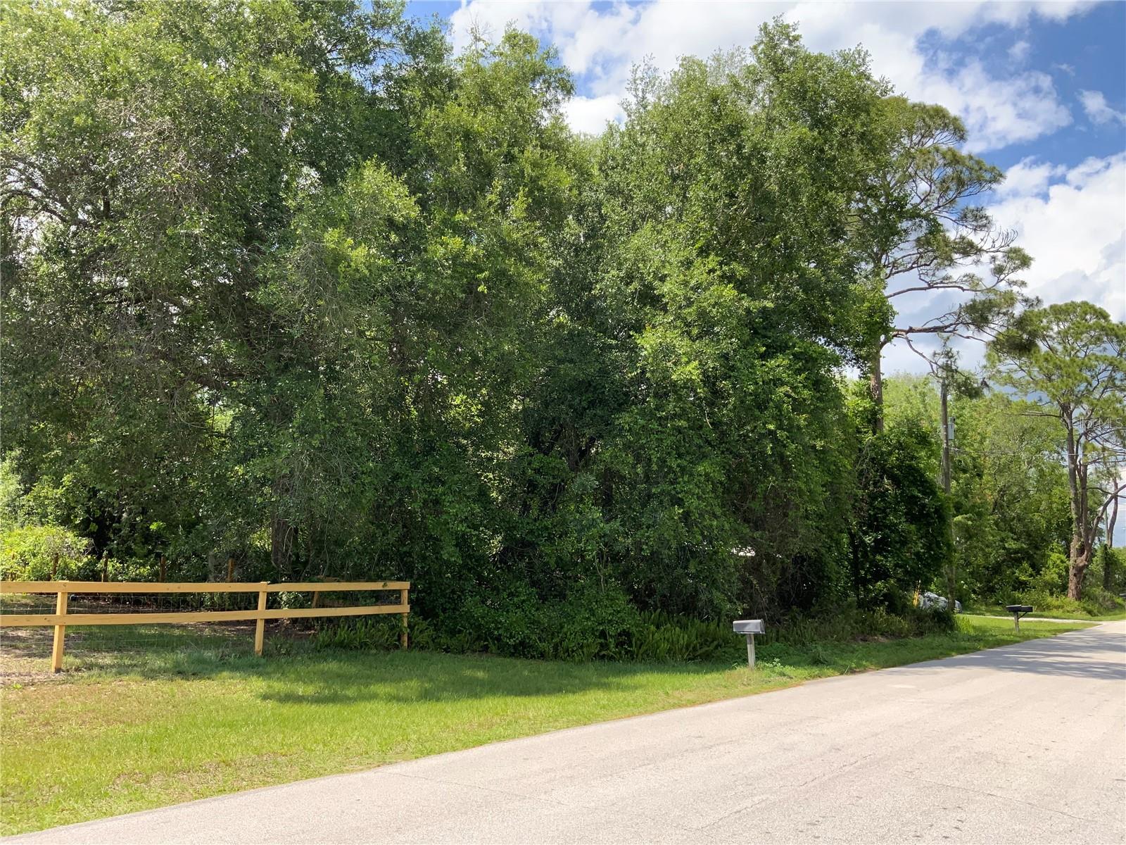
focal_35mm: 29
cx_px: 563
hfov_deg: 61.7
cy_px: 422
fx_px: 943
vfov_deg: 48.2
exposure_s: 1/898
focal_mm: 3
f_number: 1.8
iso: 16
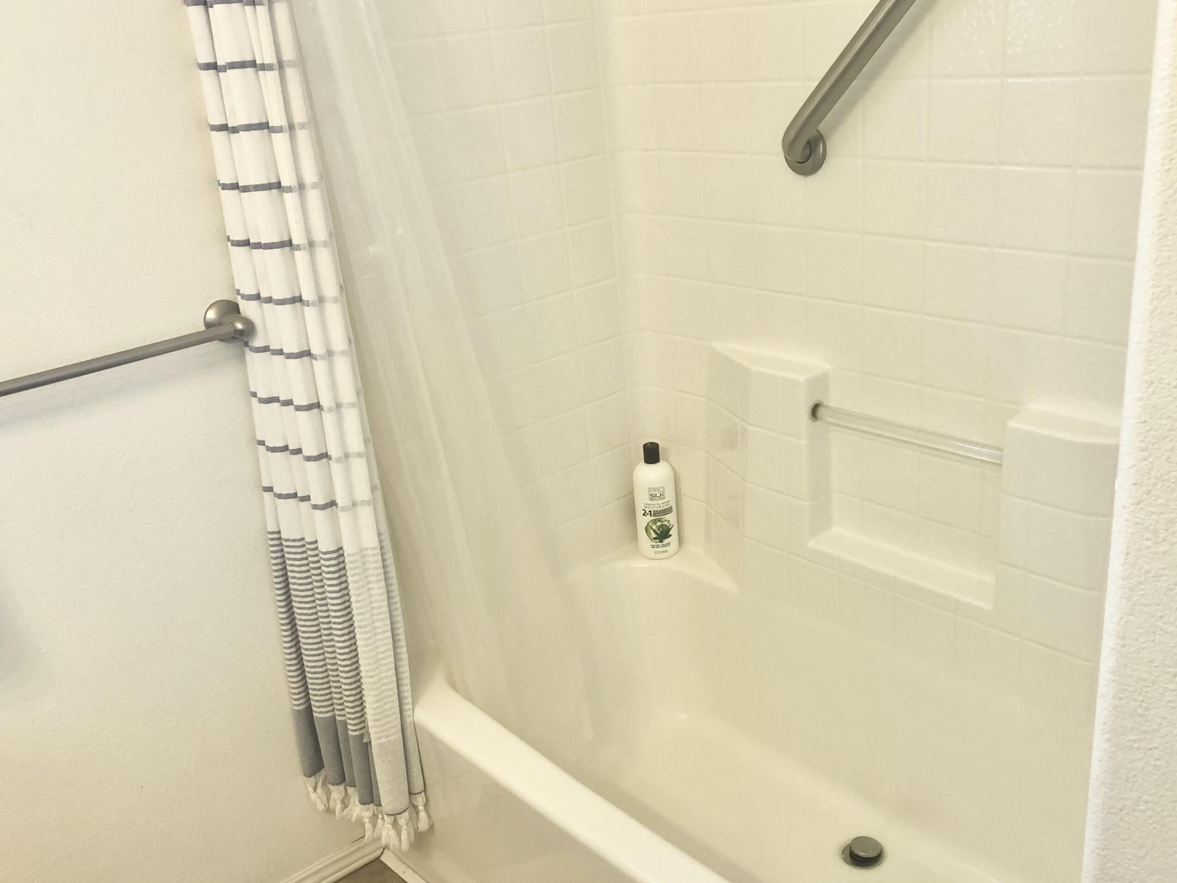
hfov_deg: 55.3
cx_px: 627
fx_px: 1122
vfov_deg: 42.9
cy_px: 499
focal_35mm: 33
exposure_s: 1/40
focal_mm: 4
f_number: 1.8
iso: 25
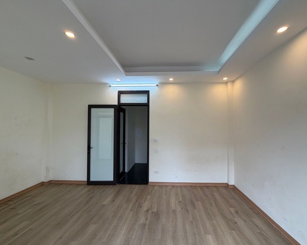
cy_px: 125
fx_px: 136
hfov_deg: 96.7
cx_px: 164
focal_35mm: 15
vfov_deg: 84.0
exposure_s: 1/100
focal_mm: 2.22
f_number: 2.2
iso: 100
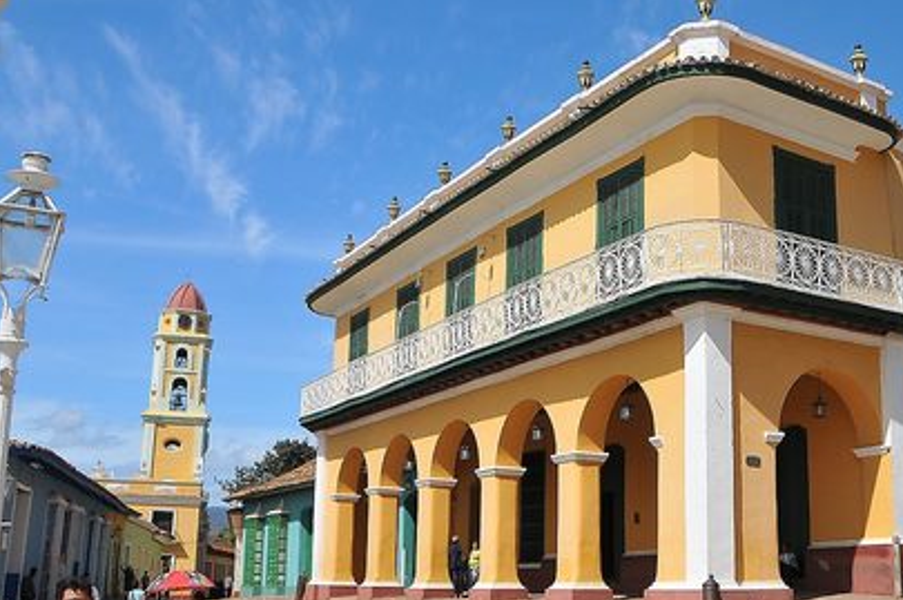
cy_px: 283
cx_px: 667
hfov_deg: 46.9
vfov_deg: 33.3
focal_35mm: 40
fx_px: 1002
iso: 200
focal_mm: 18
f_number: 8
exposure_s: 1/250
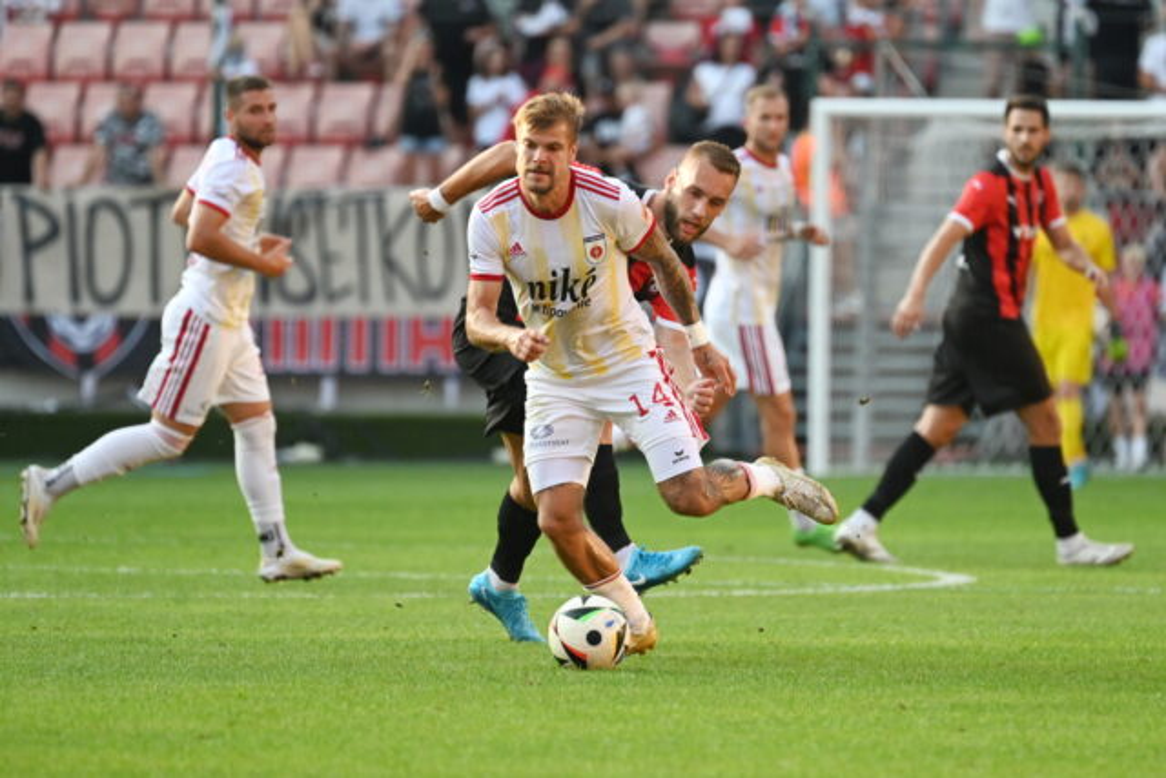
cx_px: 583
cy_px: 389
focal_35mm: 400
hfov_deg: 5.2
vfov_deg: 3.4
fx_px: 12958
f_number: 5.6
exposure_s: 1/1250
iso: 2000
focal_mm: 400
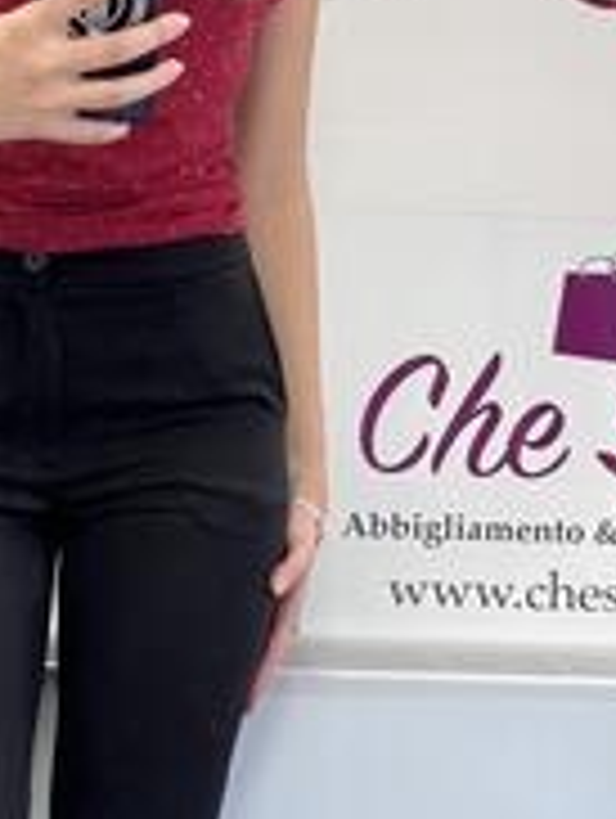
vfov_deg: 24.6
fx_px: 1870
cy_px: 486
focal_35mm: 79
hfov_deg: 18.6
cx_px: 180
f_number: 1.78
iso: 125
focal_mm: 6.76
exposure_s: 1/100
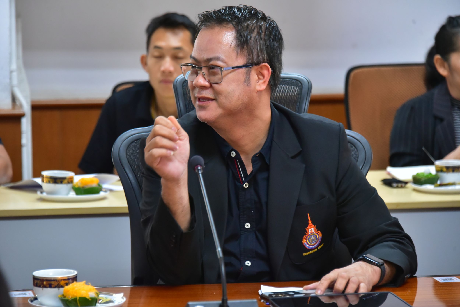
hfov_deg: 10.8
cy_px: 154
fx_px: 2429
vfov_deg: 7.2
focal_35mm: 190
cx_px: 230
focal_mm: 190
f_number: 6.3
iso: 6400
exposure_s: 1/160
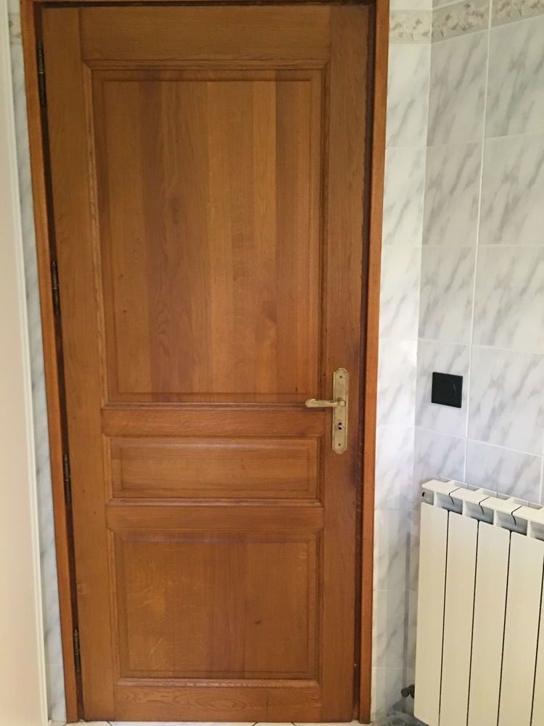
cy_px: 363
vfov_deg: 61.7
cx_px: 272
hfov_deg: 48.2
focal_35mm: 29
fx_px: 608
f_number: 2.2
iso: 125
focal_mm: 4.15
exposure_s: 1/8
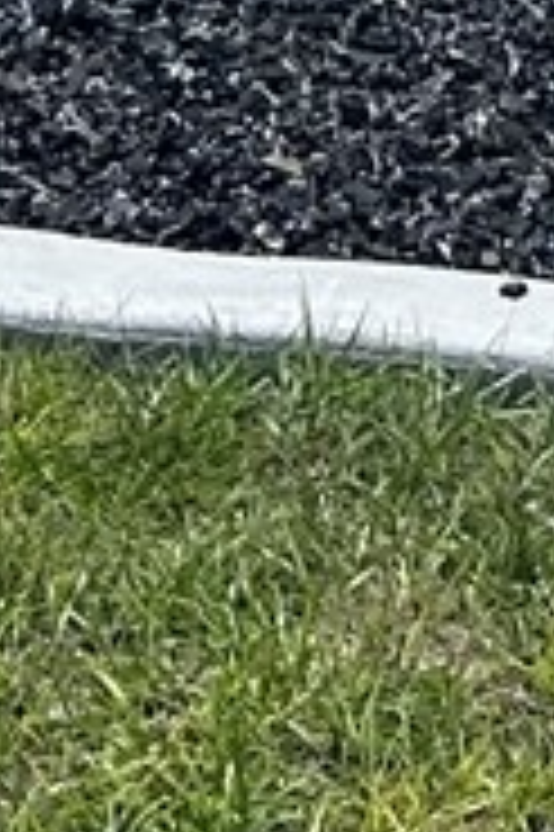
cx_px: 473
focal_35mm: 216
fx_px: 4995
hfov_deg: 6.3
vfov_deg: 8.1
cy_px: -1695
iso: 80
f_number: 1.78
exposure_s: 1/4762
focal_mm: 6.86
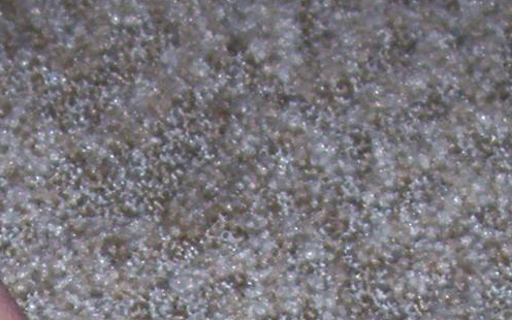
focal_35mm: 207
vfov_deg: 6.1
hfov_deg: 10.1
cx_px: 189
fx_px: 2888
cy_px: 769
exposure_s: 1/68.5
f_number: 2.9
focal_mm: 7
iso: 80
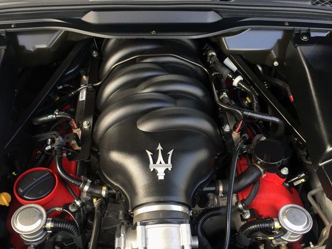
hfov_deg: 52.6
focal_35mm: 35
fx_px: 336
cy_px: 145
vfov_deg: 40.6
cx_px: 158
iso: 50
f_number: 2.2
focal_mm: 4.15
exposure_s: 1/120
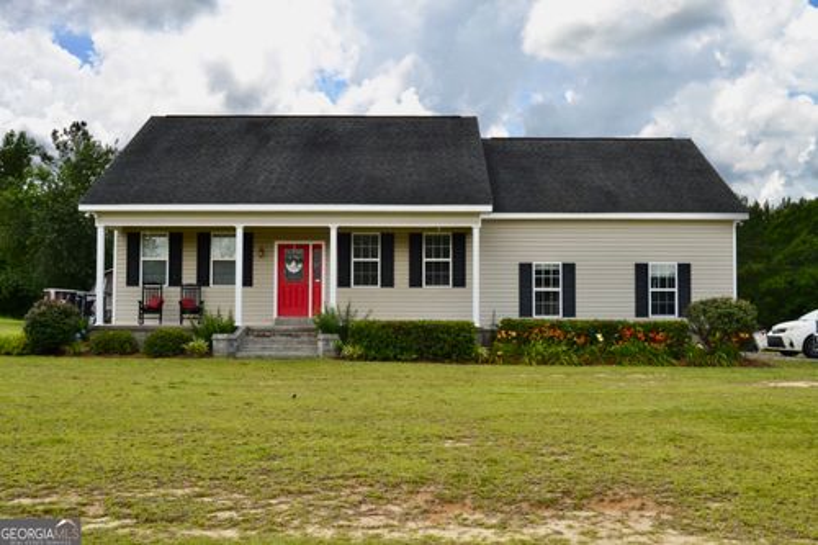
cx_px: 409
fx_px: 818
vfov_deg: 36.8
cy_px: 272
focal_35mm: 36
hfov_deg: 53.1
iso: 100
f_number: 9
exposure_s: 1/200
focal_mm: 24
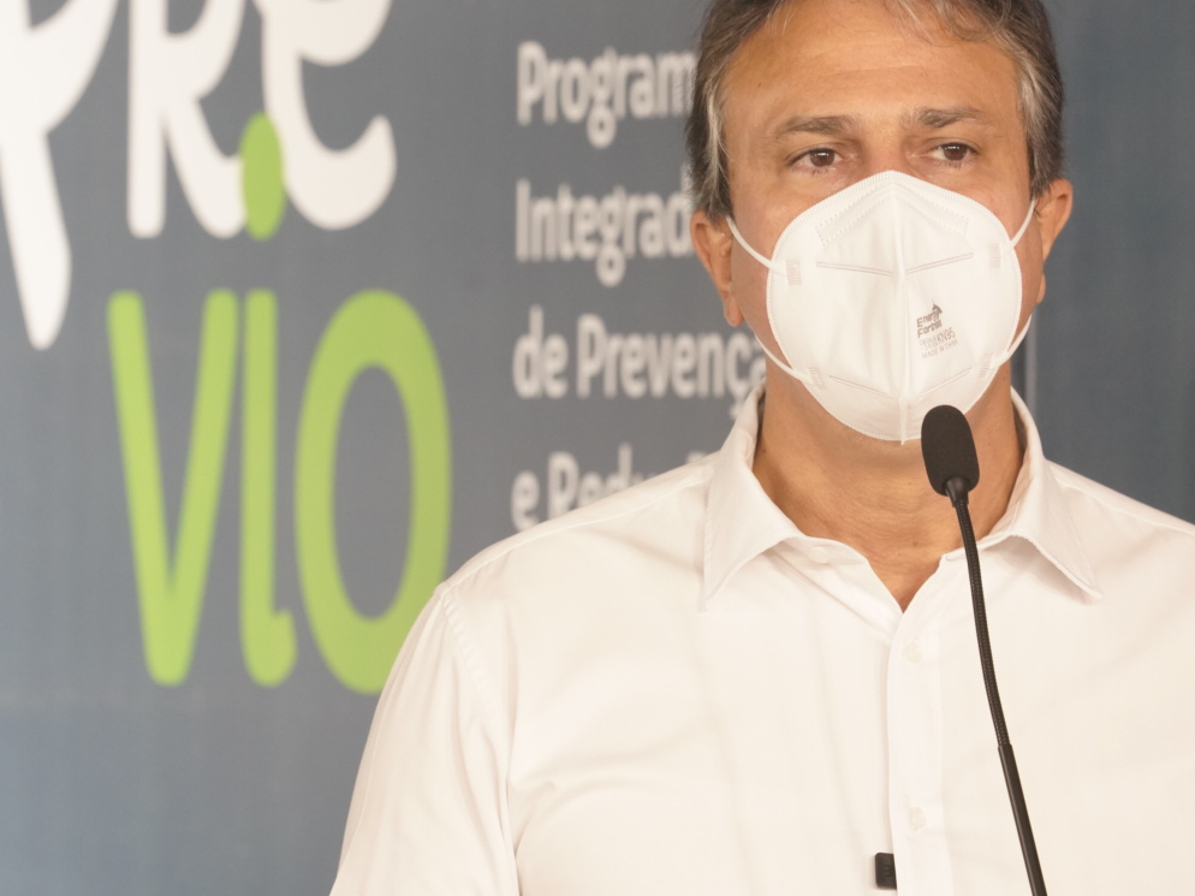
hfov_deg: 6.3
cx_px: 636
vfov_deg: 4.7
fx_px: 10803
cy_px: 255
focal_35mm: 313
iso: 3200
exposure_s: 1/125
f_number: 8
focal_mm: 200
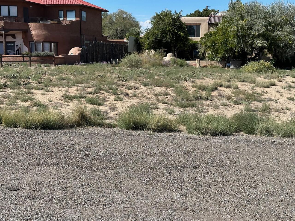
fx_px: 409
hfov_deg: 39.7
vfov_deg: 30.3
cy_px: 110
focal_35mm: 48
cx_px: 148
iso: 64
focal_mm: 6.86
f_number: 1.78
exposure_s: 1/4367
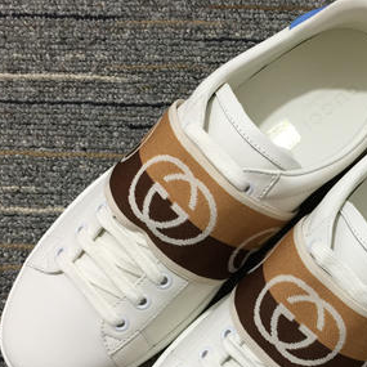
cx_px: 276
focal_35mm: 54
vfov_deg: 31.3
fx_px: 648
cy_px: 259
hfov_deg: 31.1
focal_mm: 4.15
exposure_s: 1/17
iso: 40
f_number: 2.2
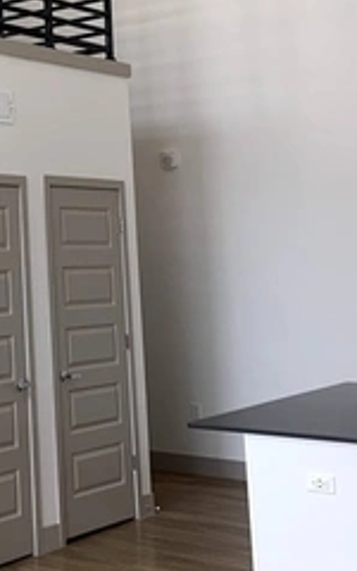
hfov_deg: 17.5
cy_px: 136
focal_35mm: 69
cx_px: -131
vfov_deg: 29.3
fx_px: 1074
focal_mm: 4.25
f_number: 1.8
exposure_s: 1/120
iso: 25
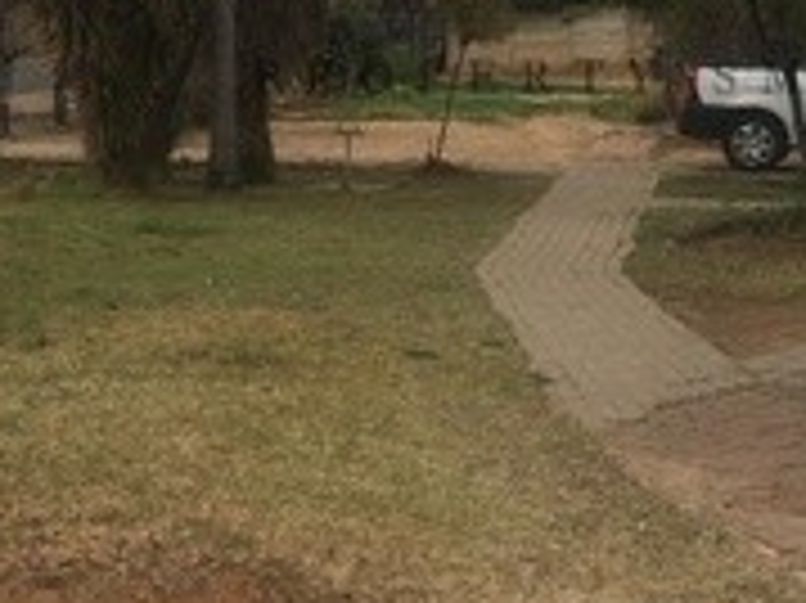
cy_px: 128
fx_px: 1885
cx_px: 32
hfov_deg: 23.3
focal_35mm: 81
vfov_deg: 18.0
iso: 25
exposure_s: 1/605
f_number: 2.2
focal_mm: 4.15
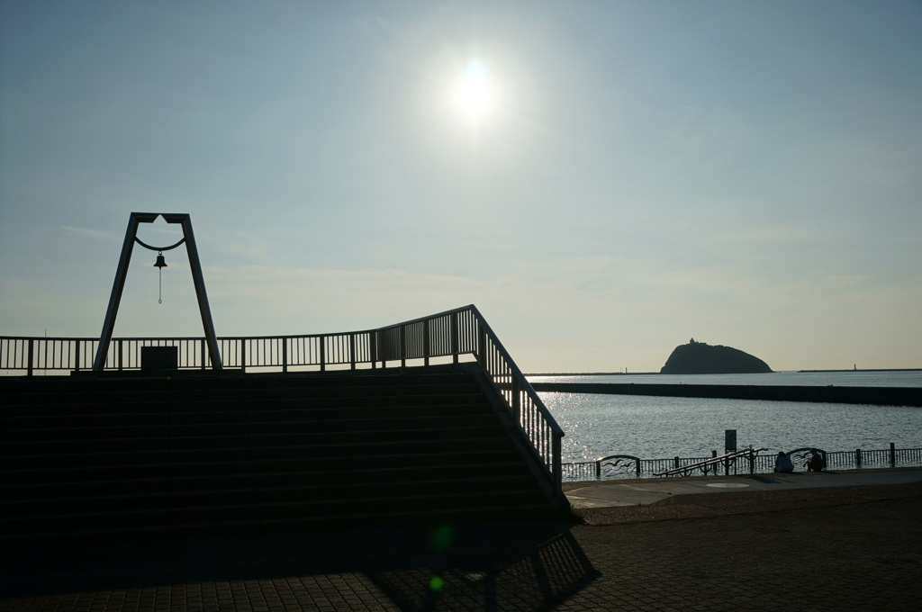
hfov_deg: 51.3
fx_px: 959
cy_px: 306
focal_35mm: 38
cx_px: 461
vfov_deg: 35.4
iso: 100
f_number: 9
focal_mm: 25
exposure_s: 1/1600
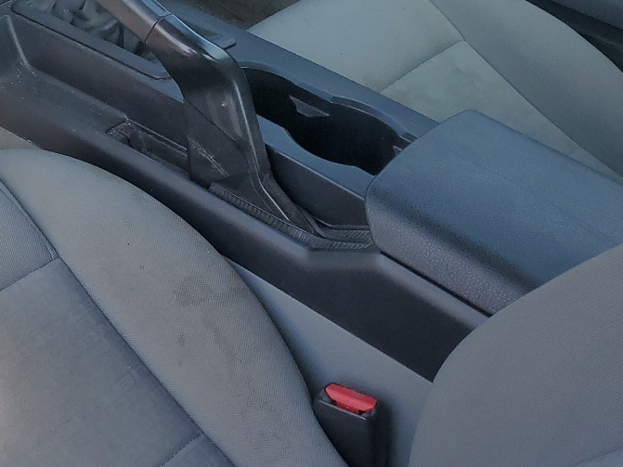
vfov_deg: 23.0
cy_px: 46
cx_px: -49
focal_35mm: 62
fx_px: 1116
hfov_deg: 28.5
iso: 50
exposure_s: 1/667
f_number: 1.5
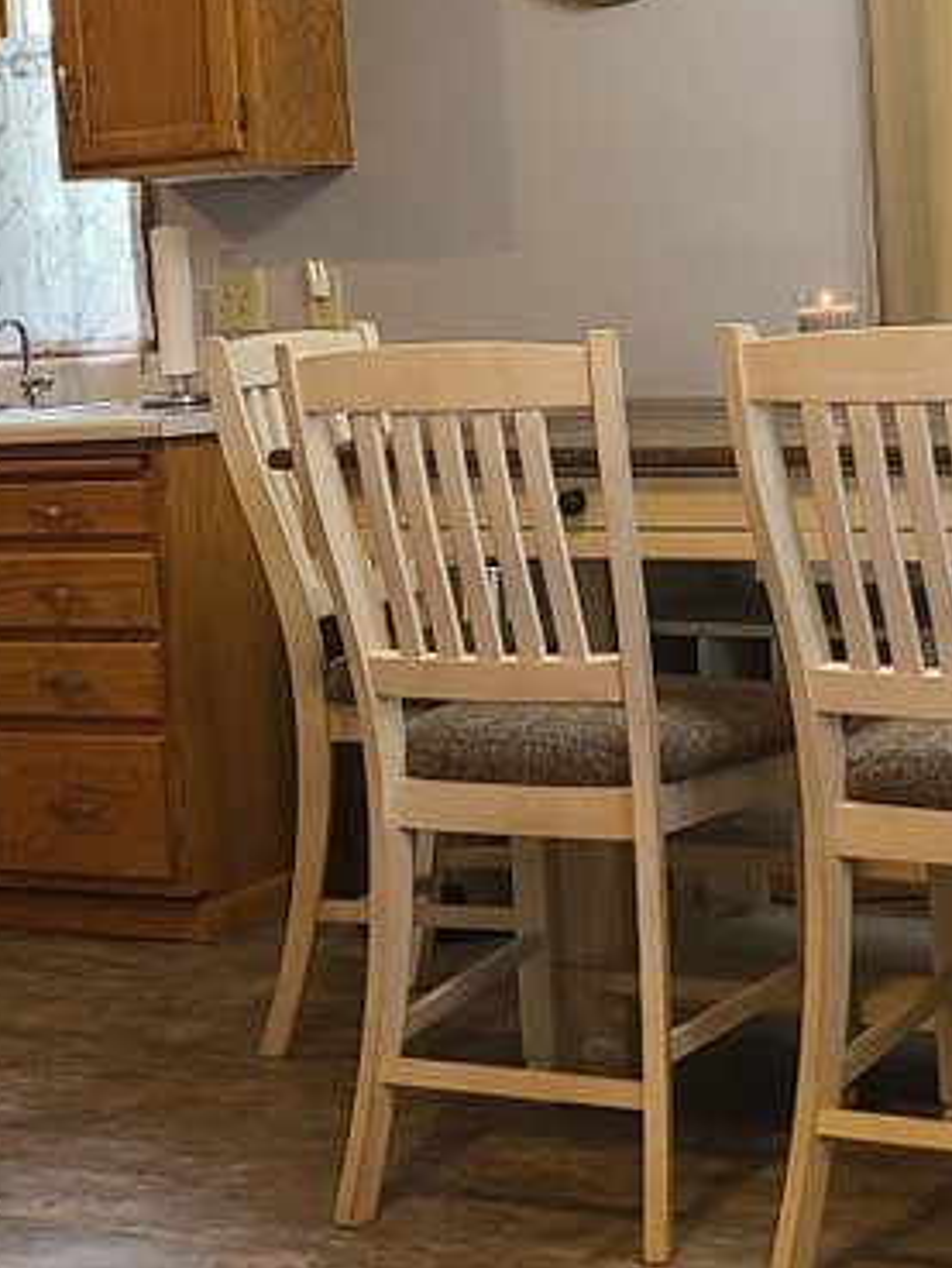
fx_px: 2932
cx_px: 555
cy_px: 448
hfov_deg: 18.4
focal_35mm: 80
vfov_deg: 24.3
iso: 80
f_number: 1.8
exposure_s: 1/59
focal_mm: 5.4
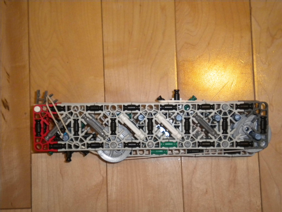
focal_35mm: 52
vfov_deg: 28.0
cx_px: 141
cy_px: 106
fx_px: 424
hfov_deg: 36.8
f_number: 3.9
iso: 400
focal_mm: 9.3
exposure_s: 1/30
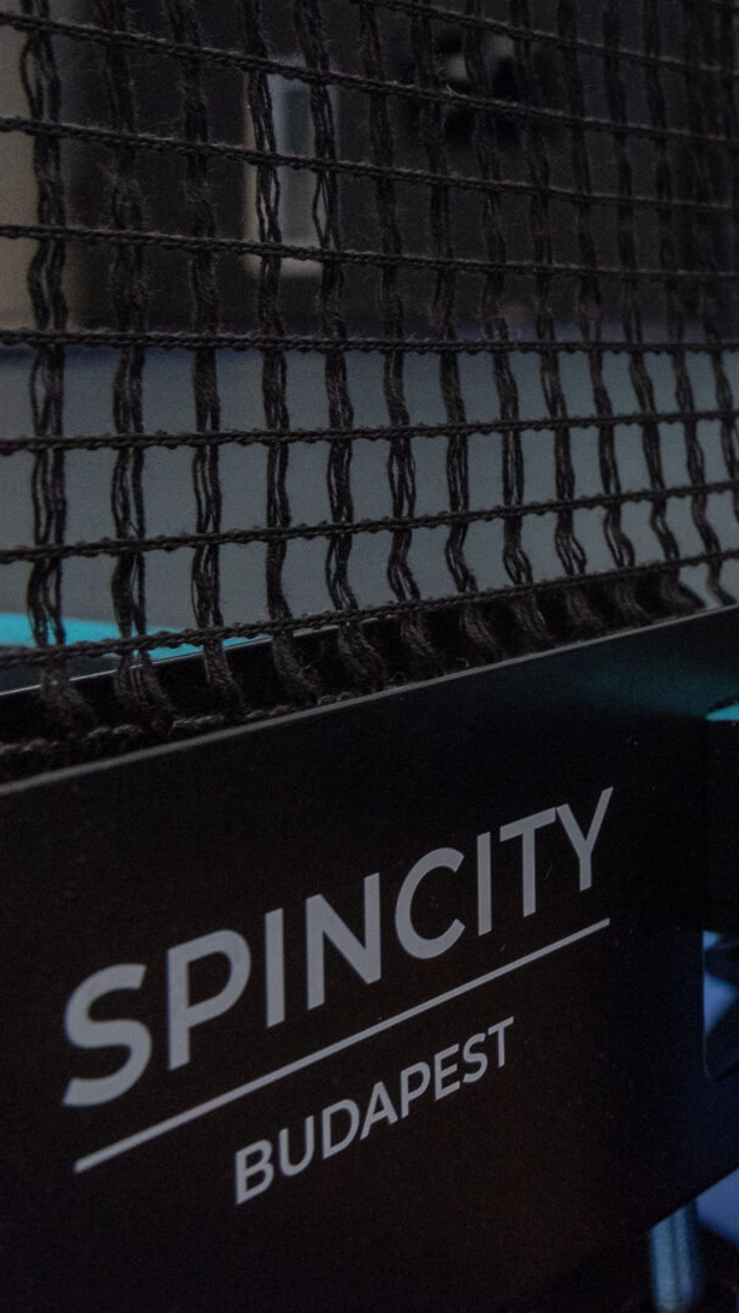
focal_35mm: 59
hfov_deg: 18.1
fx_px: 2055
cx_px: 1111
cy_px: 297
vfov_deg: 34.5
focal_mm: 24
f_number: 8
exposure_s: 1/200
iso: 2000
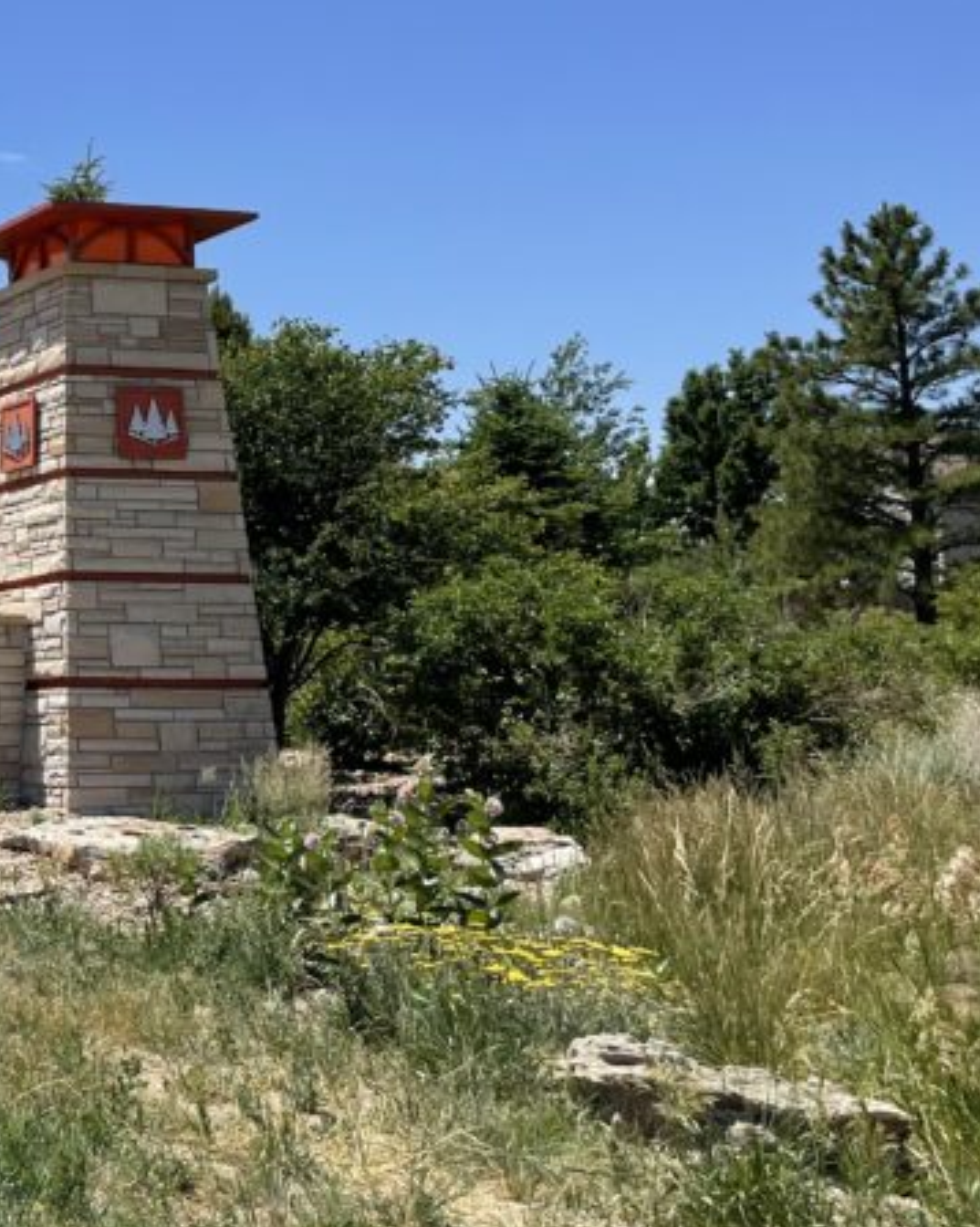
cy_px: 509
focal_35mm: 58
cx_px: -375
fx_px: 2104
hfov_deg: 22.7
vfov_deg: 32.4
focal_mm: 4.2
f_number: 1.6
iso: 32
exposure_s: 1/4292
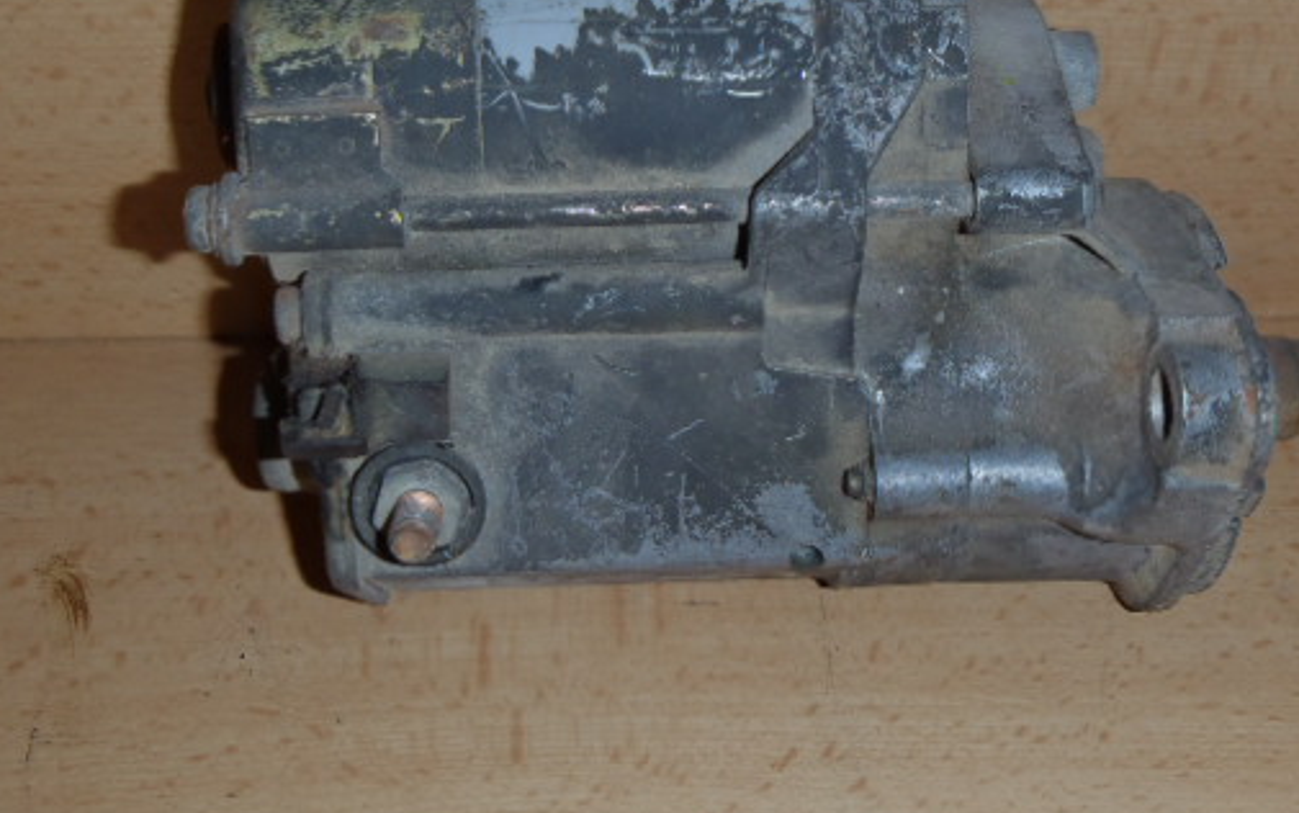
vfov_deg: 25.2
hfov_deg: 39.6
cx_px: 651
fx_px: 1806
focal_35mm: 51
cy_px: 270
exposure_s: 1/40
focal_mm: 6.83
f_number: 4.6
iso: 100
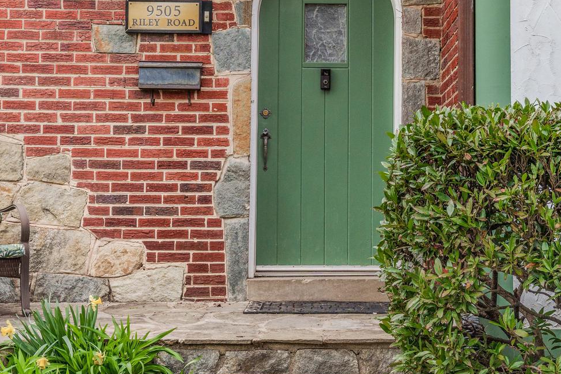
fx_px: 1153
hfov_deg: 27.3
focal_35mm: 74
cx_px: 323
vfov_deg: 18.4
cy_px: 125
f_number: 7.1
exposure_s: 1/400
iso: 200
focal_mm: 35
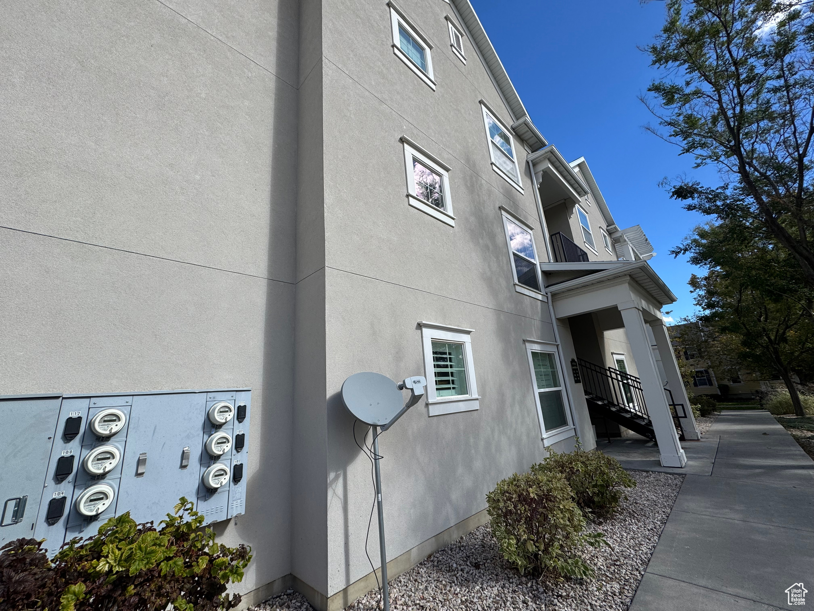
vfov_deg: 85.7
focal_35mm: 14
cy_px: 306
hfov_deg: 102.1
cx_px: 407
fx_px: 329
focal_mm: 2.22
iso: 50
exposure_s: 1/1449
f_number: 2.2
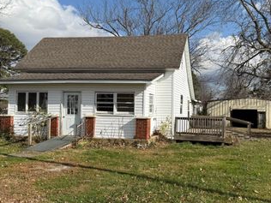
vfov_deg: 37.7
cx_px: 160
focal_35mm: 38
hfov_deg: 48.7
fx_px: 297
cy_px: 96
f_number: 1.78
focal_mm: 6.76
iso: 80
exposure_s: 1/6173
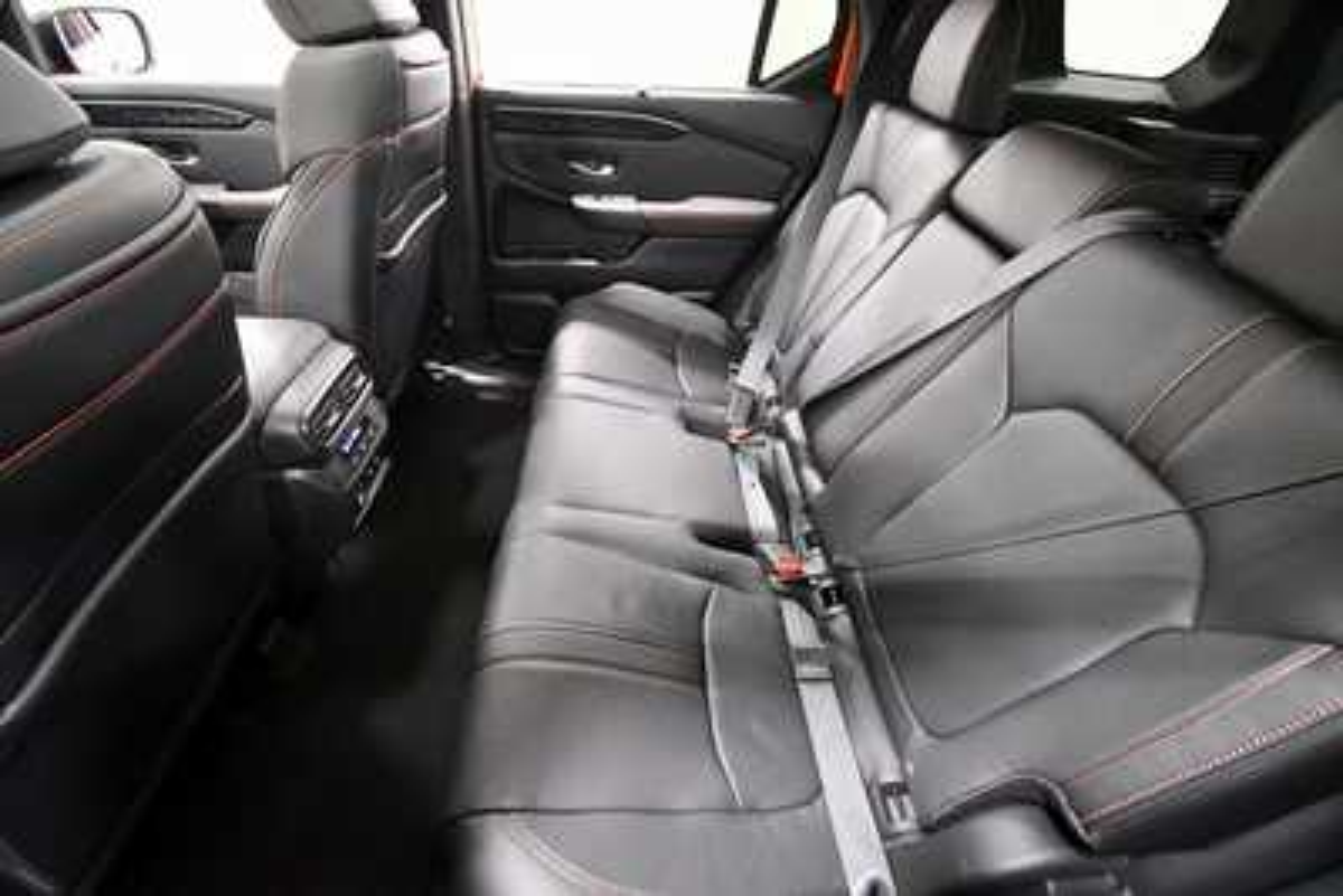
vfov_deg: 77.4
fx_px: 560
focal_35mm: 15
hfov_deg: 100.4
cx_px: 672
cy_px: 448
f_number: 4.5
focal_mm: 10
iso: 7200
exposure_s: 1/60
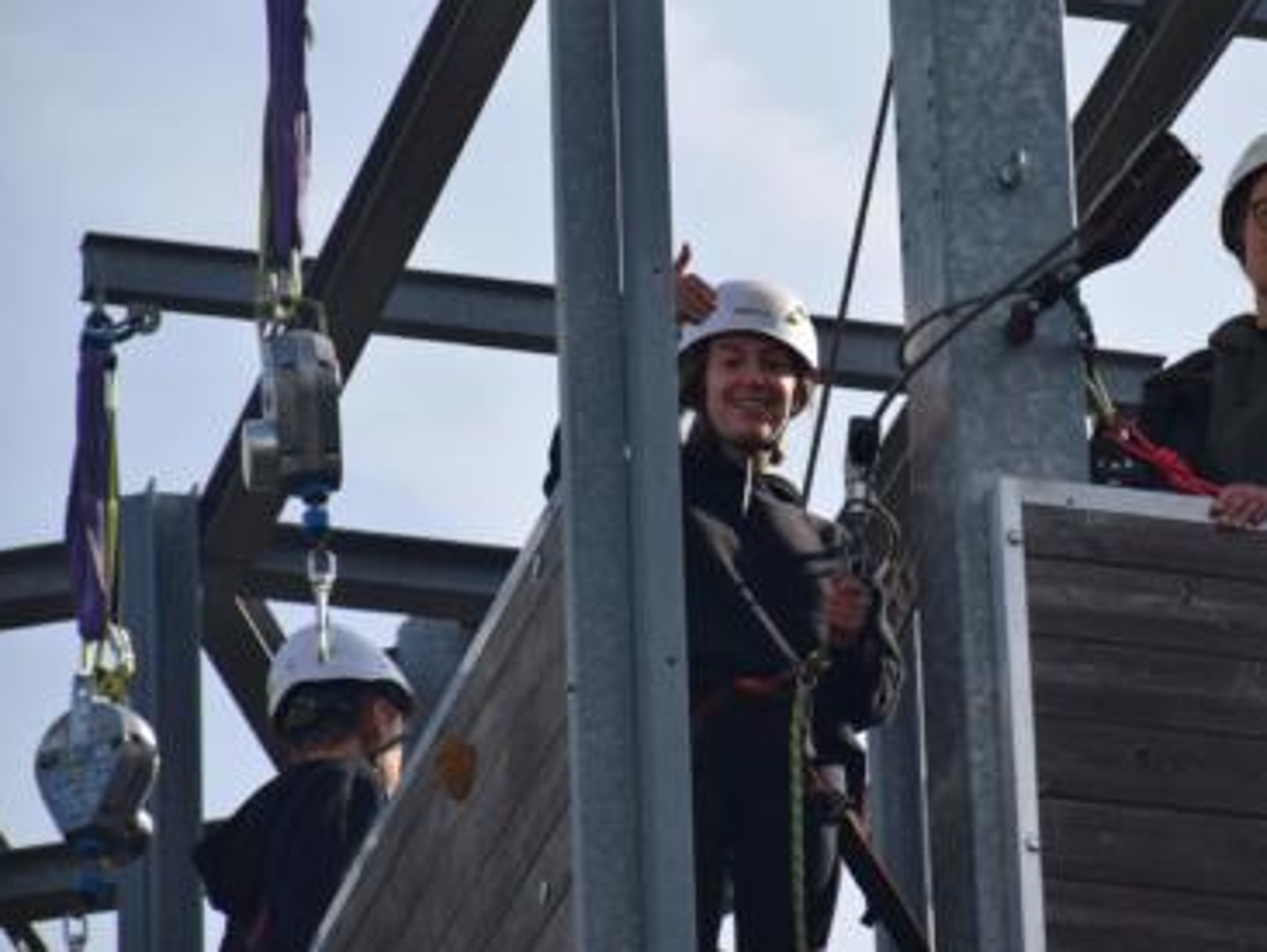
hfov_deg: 7.2
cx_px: 824
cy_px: 464
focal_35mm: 276
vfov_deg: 5.4
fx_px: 10109
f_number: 6.3
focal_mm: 140
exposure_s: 1/1600
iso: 400
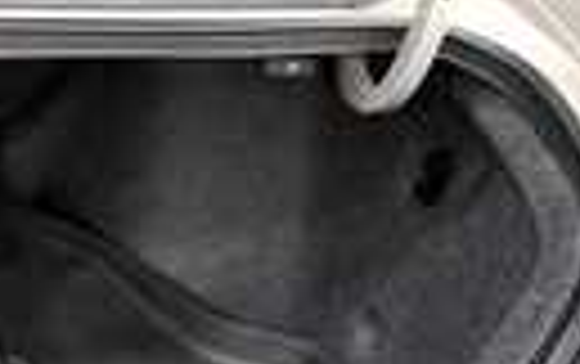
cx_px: -220
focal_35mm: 60
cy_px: 303
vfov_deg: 21.4
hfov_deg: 27.1
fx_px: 950
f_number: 5
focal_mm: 13
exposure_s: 1/125
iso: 2000
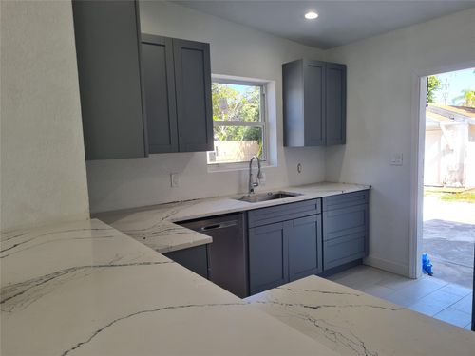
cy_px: 178
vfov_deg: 53.1
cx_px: 238
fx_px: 357
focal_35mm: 26
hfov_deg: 67.3
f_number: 1.8
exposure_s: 1/147
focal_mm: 5.4
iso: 50
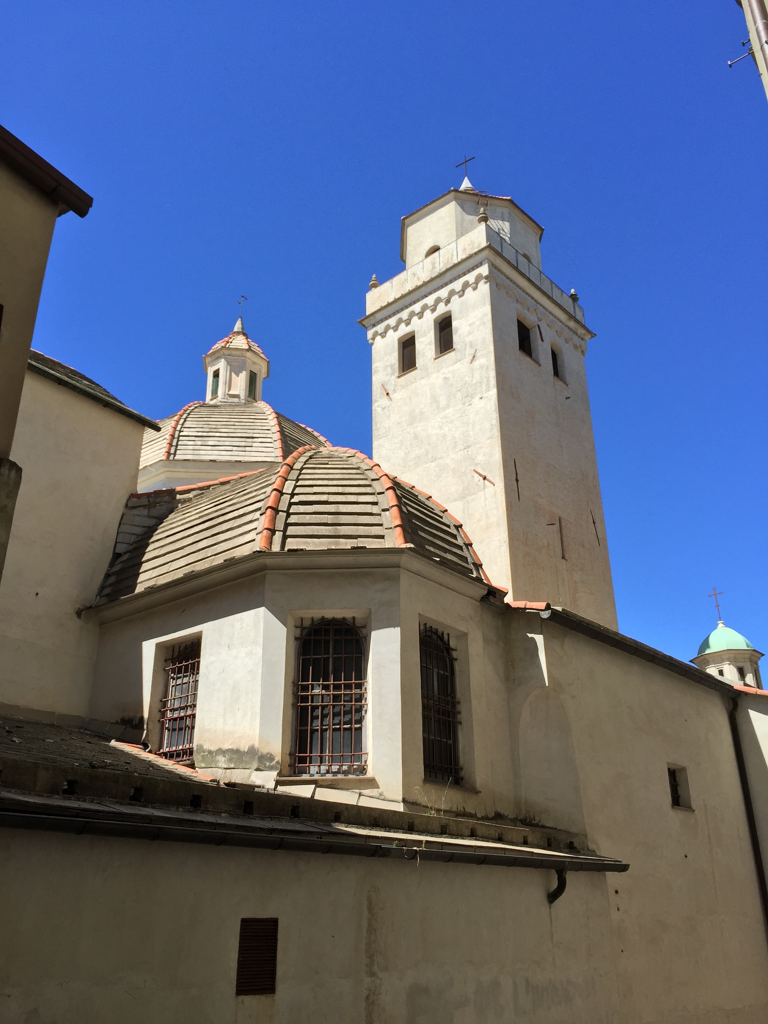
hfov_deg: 48.2
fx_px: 858
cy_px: 512
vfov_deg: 61.7
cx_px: 384
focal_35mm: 29
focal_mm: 4.15
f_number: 2.2
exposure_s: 1/1582
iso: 32
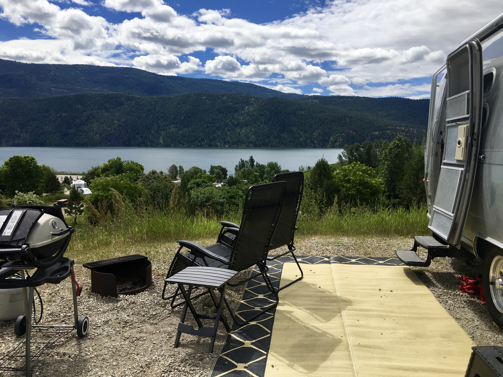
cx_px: 252
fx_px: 421
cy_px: 188
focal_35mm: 29
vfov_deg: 48.2
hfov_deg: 61.7
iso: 25
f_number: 2.2
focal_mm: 4.15
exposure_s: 1/2653
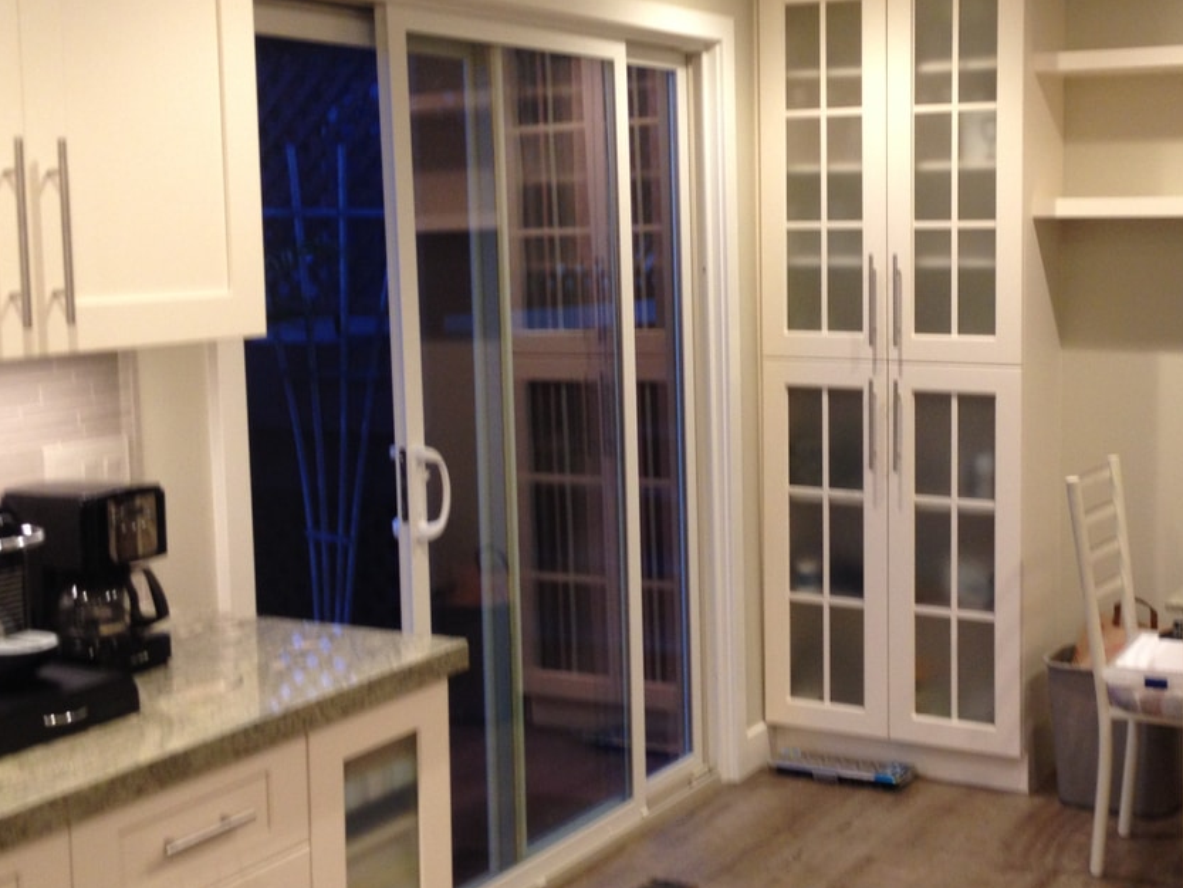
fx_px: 1914
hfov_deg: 34.1
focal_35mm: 56
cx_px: 782
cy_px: 389
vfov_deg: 26.1
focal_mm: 4.28
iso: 80
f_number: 2.4
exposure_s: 1/20
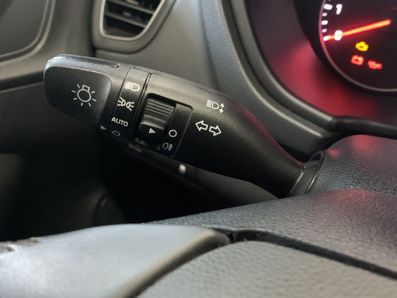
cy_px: 121
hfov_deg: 58.2
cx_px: 220
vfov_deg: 45.2
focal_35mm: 31
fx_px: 356
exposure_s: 1/20
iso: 640
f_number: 1.8
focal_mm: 4.25
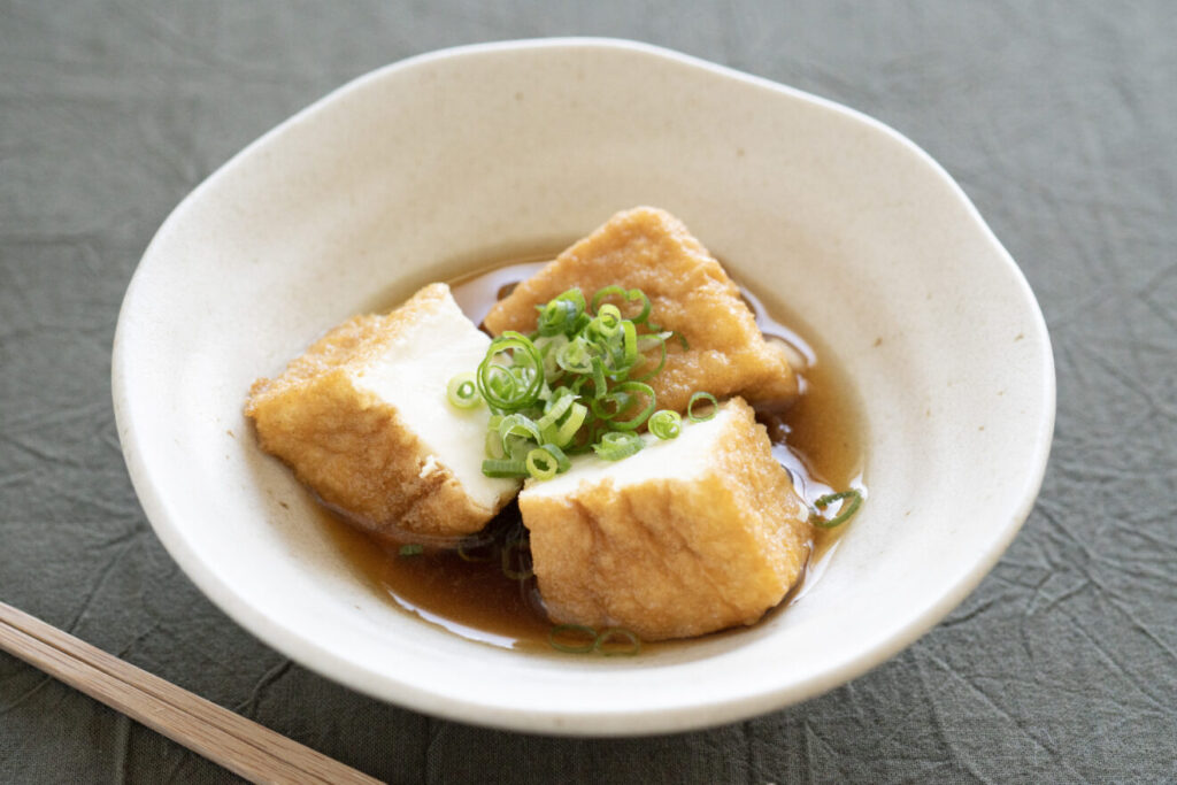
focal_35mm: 75
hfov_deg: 27.0
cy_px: 392
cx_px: 588
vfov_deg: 18.2
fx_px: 2452
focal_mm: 50
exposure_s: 1/500
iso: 800
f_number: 3.5
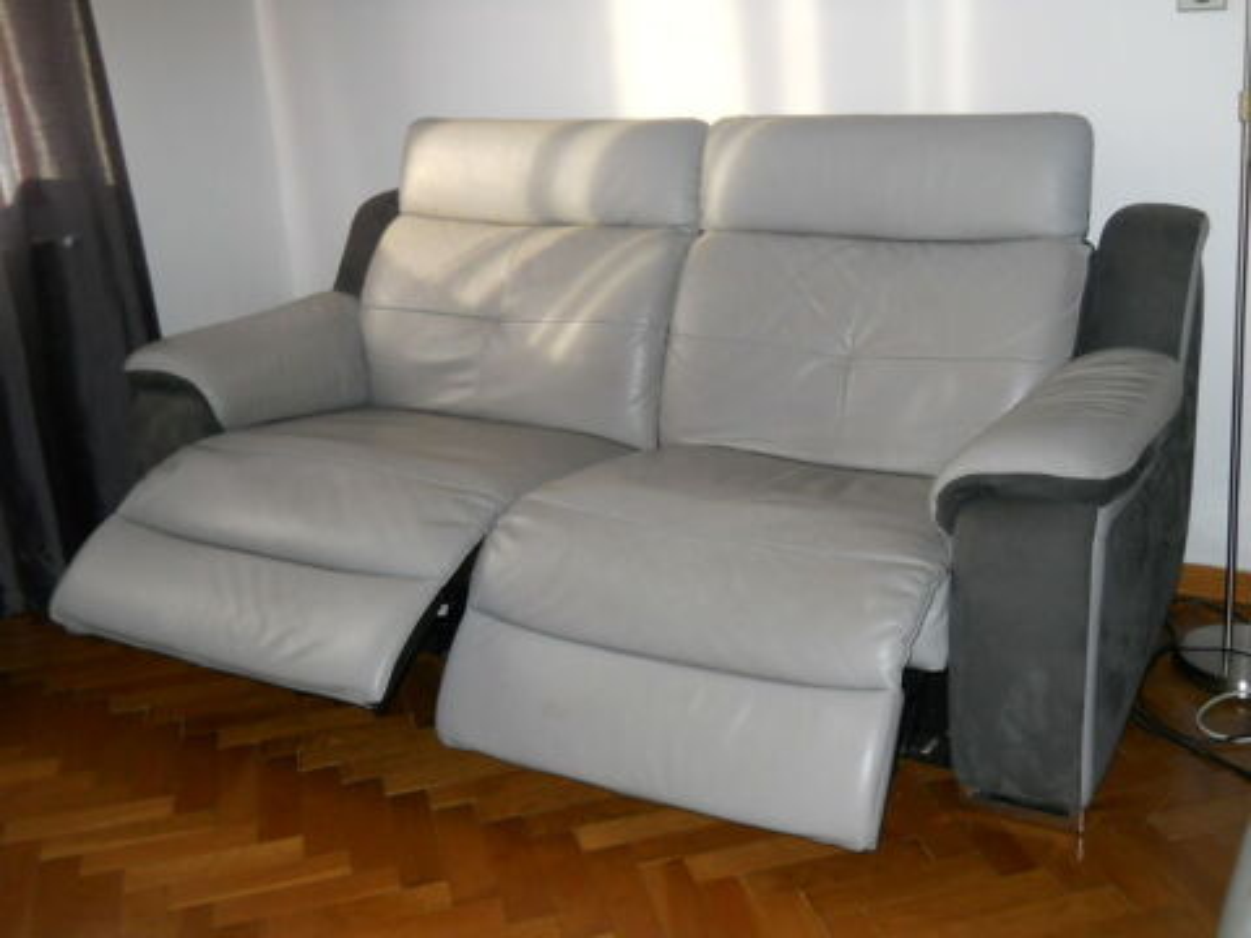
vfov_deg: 35.1
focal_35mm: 41
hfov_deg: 45.8
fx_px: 1482
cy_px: 469
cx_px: 626
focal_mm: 6.72
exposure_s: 1/30
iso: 250
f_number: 3.1
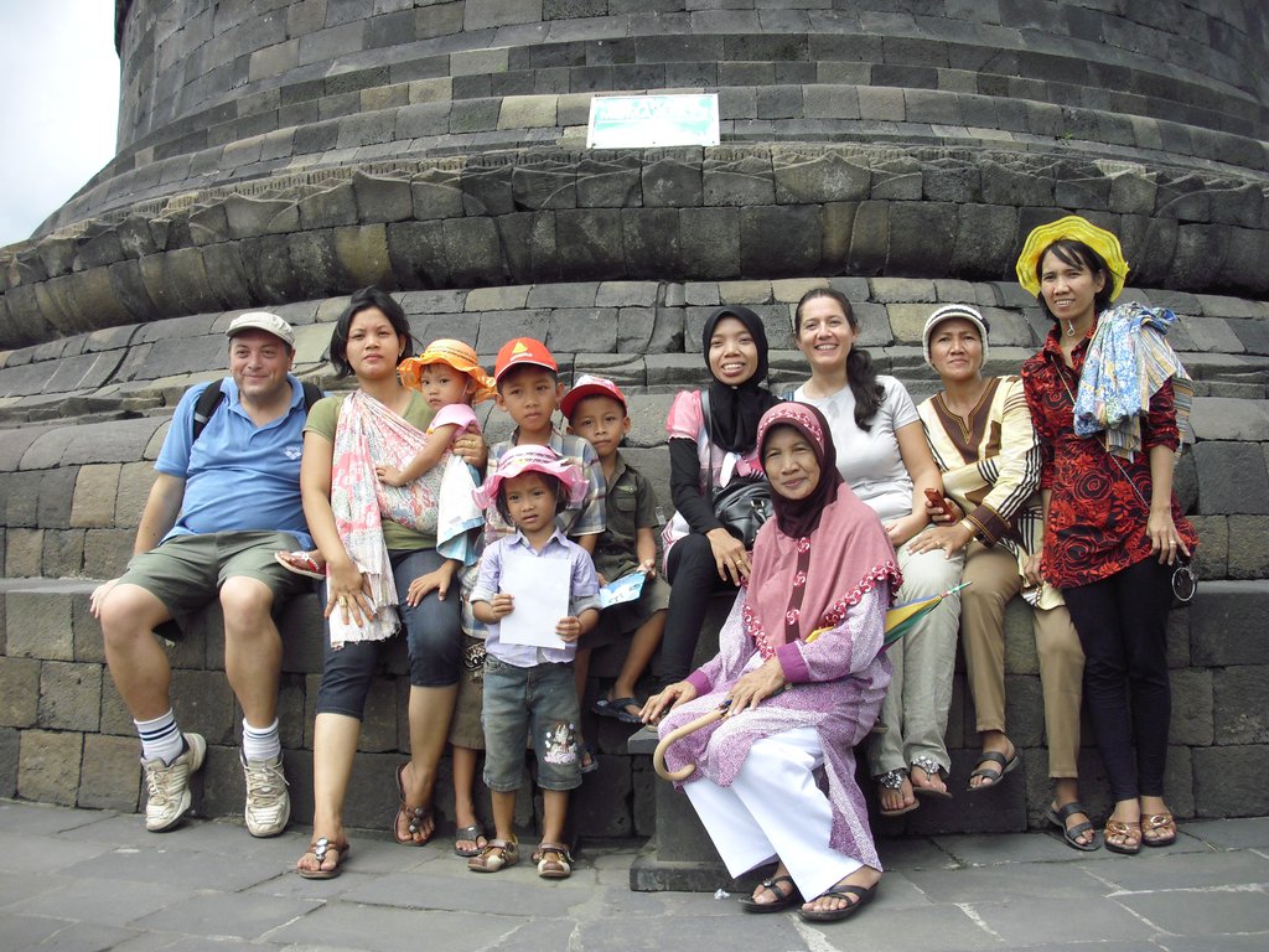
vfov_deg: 37.7
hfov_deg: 49.0
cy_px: 476
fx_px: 1393
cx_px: 634
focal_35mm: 38
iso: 100
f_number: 2.8
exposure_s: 1/400
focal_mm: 6.2
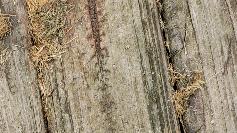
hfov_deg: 20.6
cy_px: 301
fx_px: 622
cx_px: -24
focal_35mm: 99
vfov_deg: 10.7
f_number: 2.4
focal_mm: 4.3
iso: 50
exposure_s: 1/230
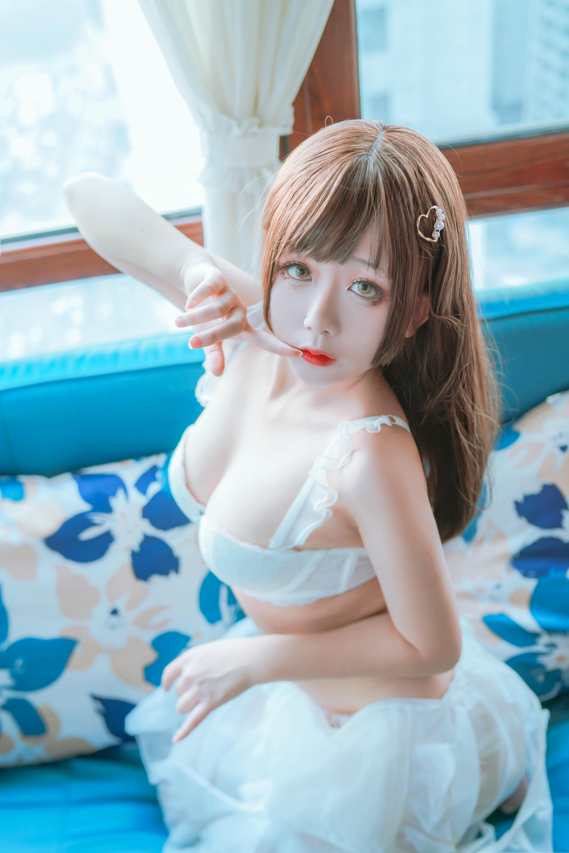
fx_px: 829
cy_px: 426
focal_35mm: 35
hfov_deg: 37.9
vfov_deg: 54.4
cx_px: 284
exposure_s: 1/40
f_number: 2.8
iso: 320
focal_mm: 35
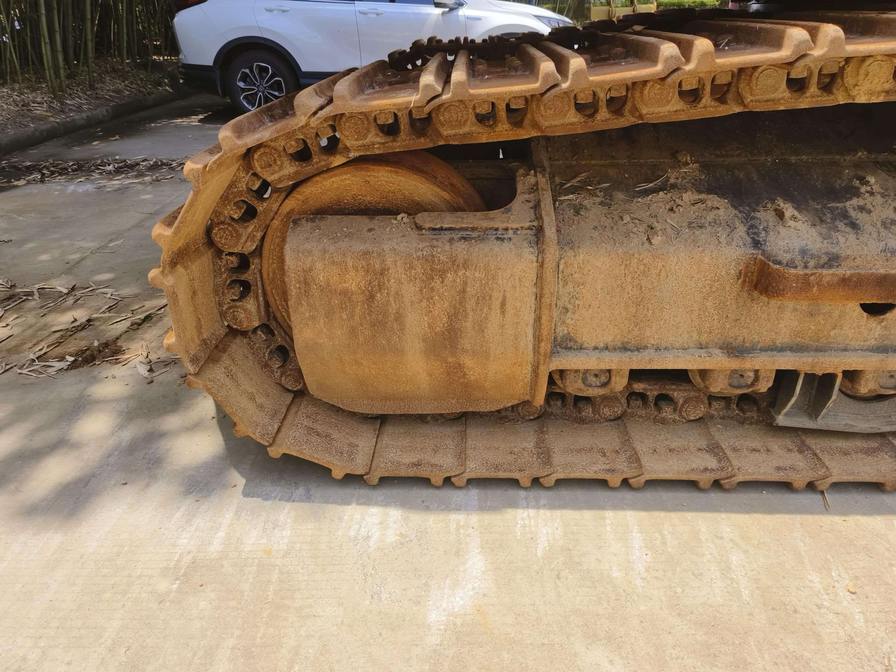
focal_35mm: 23
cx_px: 448
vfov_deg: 58.9
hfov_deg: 73.9
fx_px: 595
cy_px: 336
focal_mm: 5.5
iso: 72
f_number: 1.75
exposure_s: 1/1000
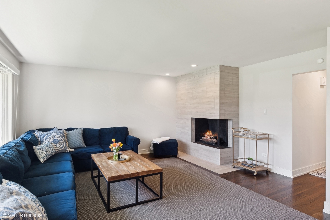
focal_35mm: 20
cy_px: 110
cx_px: 165
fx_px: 179
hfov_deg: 85.4
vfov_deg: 63.2
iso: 200
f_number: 9
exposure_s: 1/10
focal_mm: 13
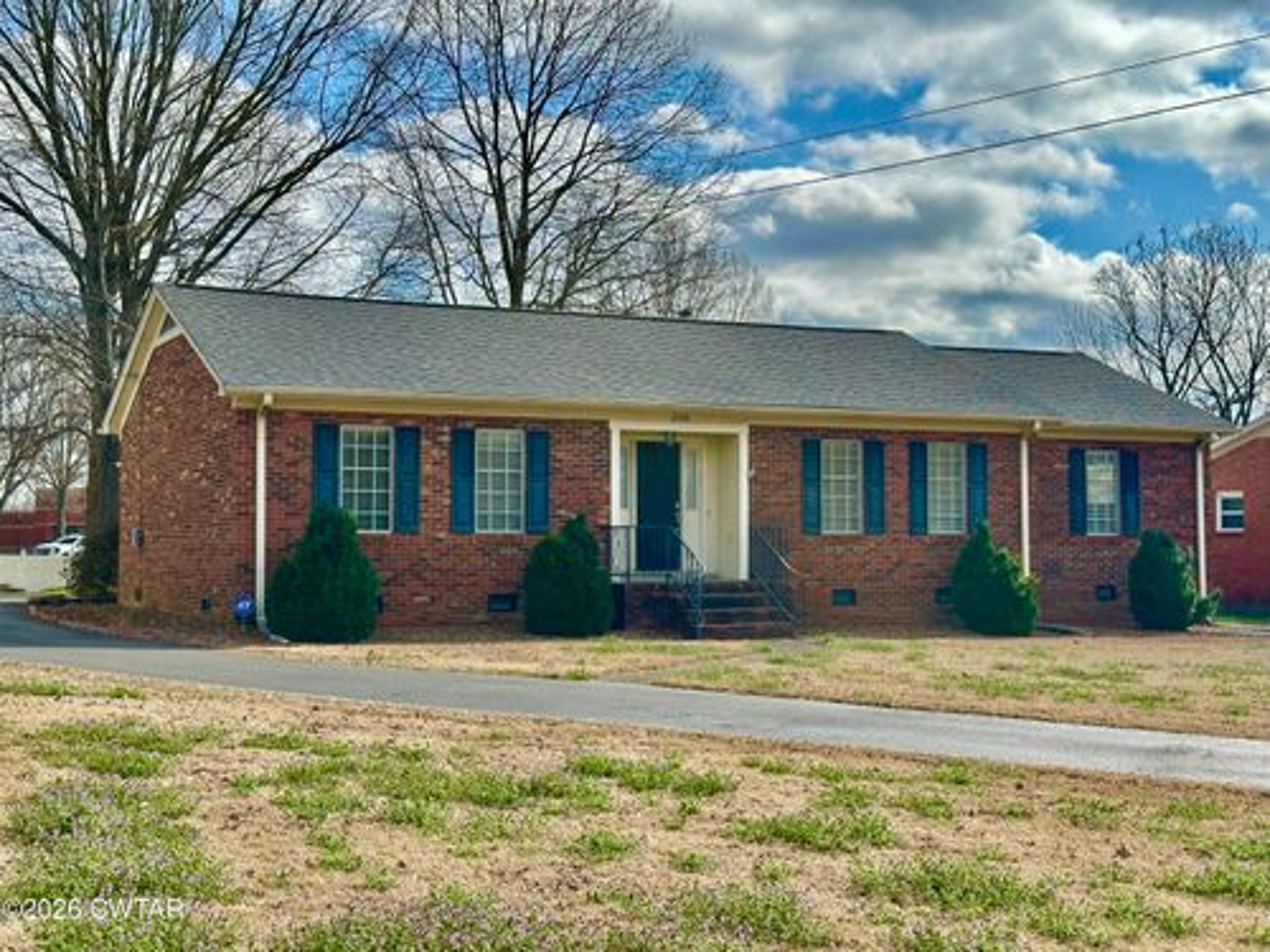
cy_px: 476
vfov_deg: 30.3
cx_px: 635
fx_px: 1761
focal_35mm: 48
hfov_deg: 39.7
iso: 64
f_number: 1.78
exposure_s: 1/5263
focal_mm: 6.86
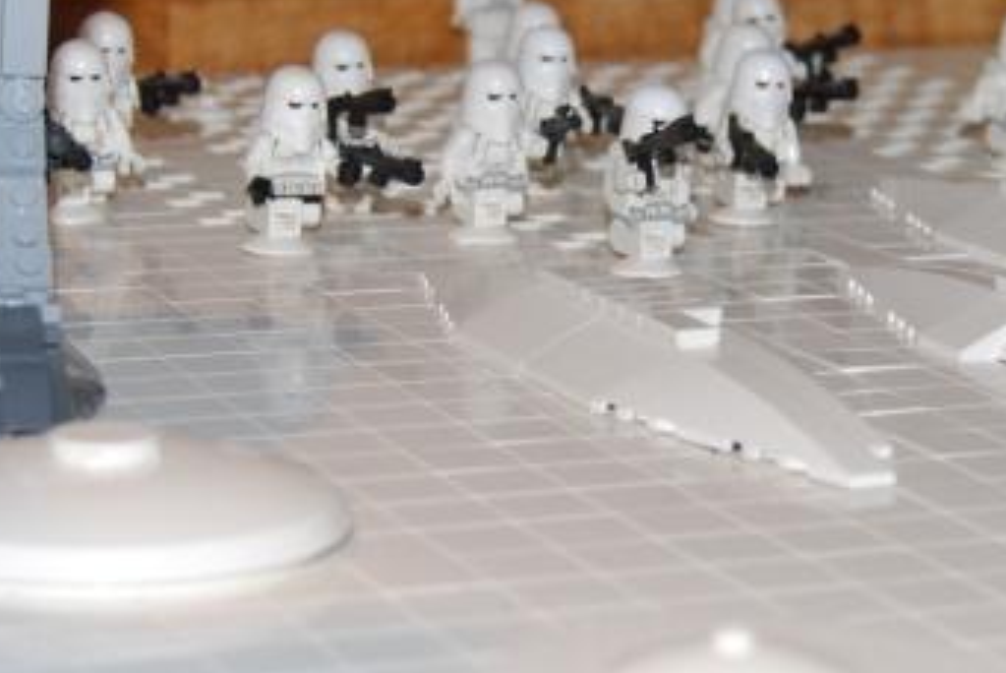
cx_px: 614
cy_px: 270
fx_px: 3524
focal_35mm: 126
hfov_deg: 16.2
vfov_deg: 10.9
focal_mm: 28
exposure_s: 1/60
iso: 200
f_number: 4.2
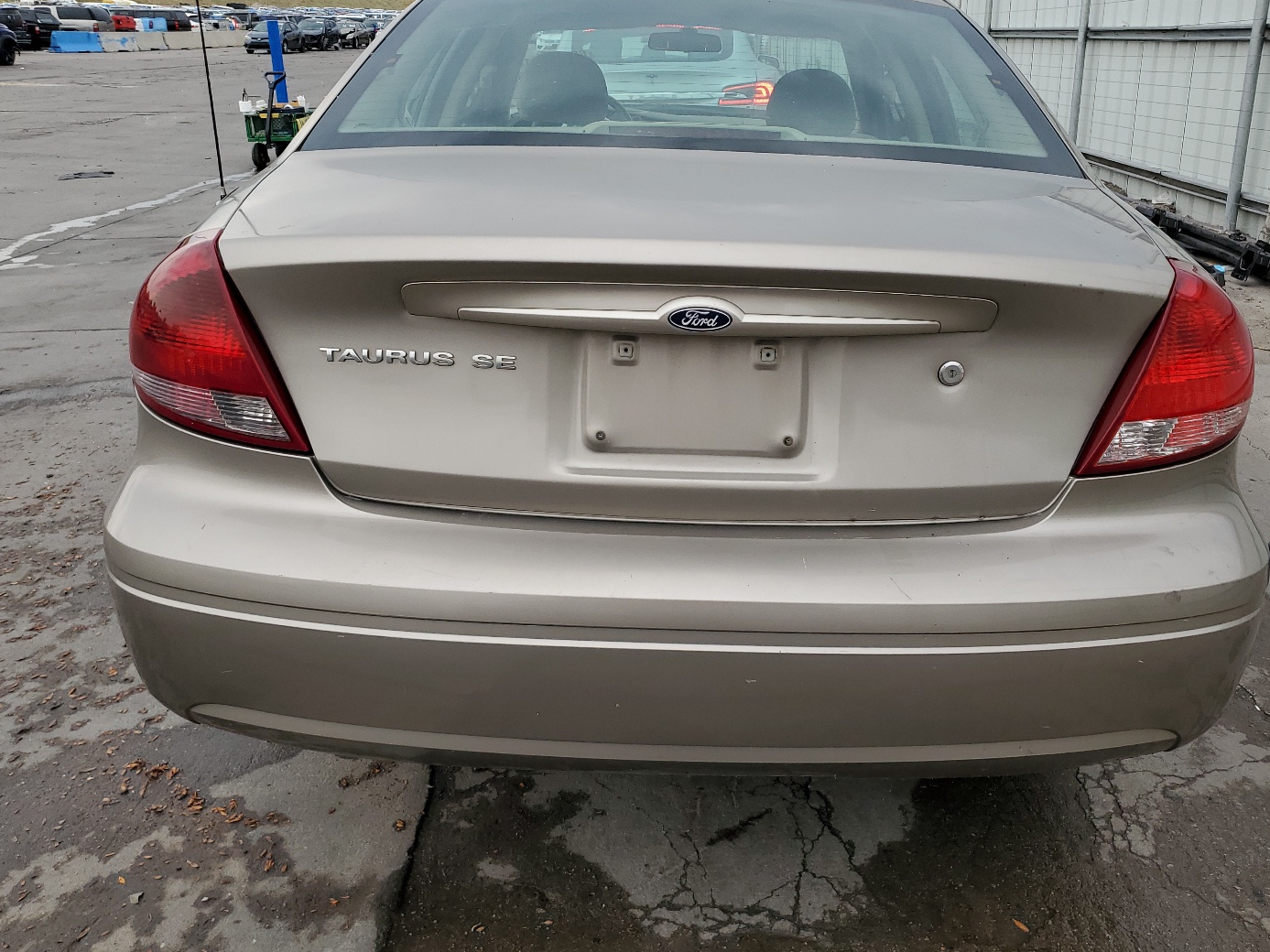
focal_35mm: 30
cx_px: 692
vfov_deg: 46.7
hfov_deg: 59.9
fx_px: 1101
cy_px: 419
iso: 50
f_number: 1.5
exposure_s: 1/833
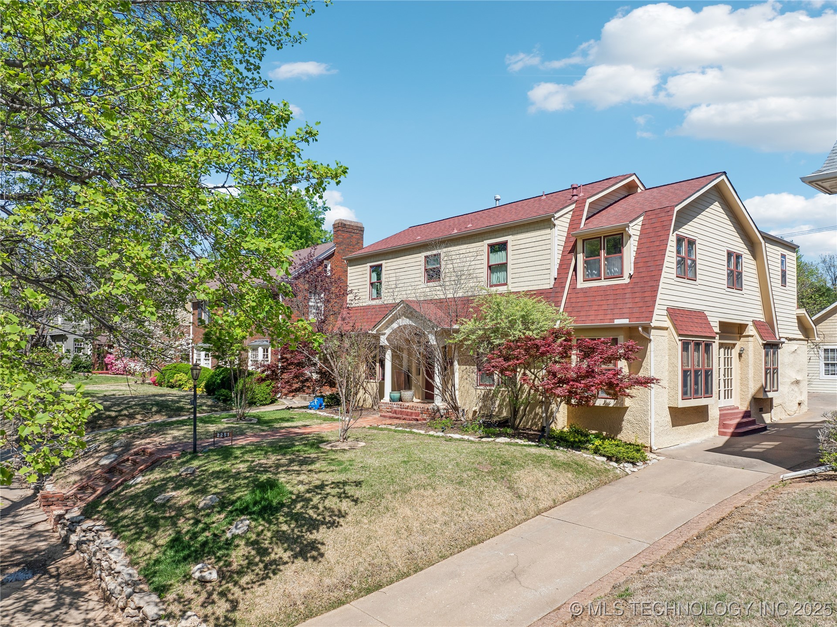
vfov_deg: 56.8
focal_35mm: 24
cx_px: 418
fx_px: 580
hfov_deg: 71.6
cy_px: 314
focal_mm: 12.3
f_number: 2.8
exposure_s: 1/1600
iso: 110
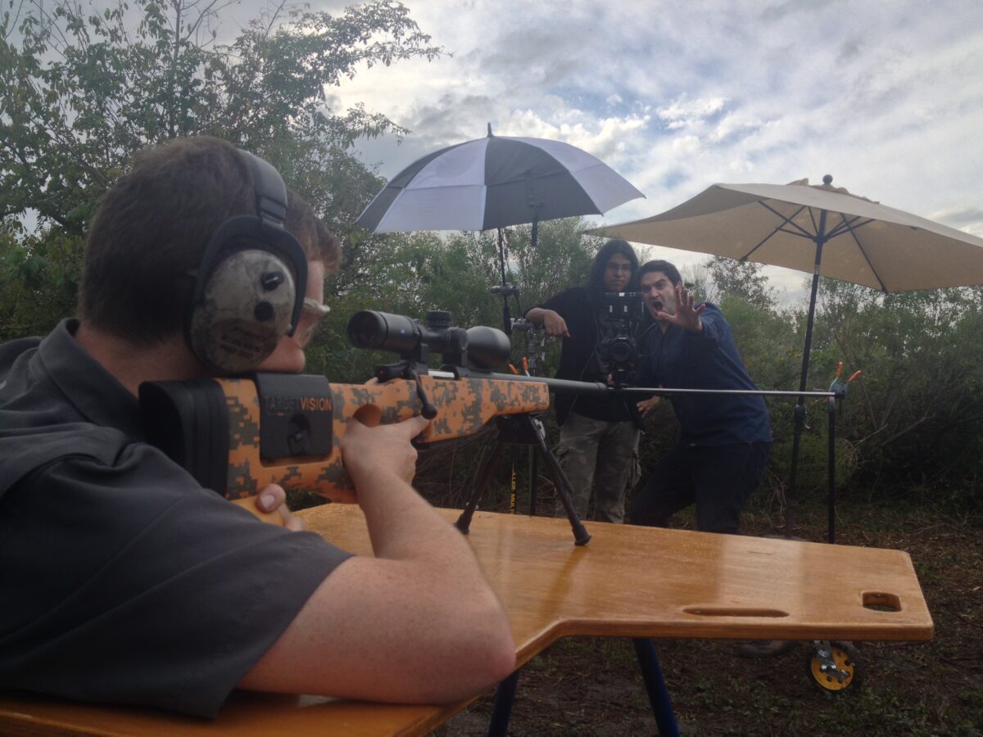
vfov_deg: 40.7
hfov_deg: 52.6
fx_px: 994
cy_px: 368
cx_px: 492
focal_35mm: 35
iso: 50
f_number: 2.4
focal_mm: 4.28
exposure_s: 1/587
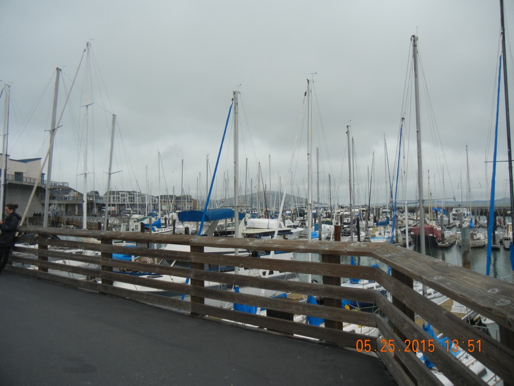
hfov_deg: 60.0
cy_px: 193
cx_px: 257
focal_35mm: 30
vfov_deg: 46.8
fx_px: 445
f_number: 7
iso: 160
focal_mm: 5.4
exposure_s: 1/573
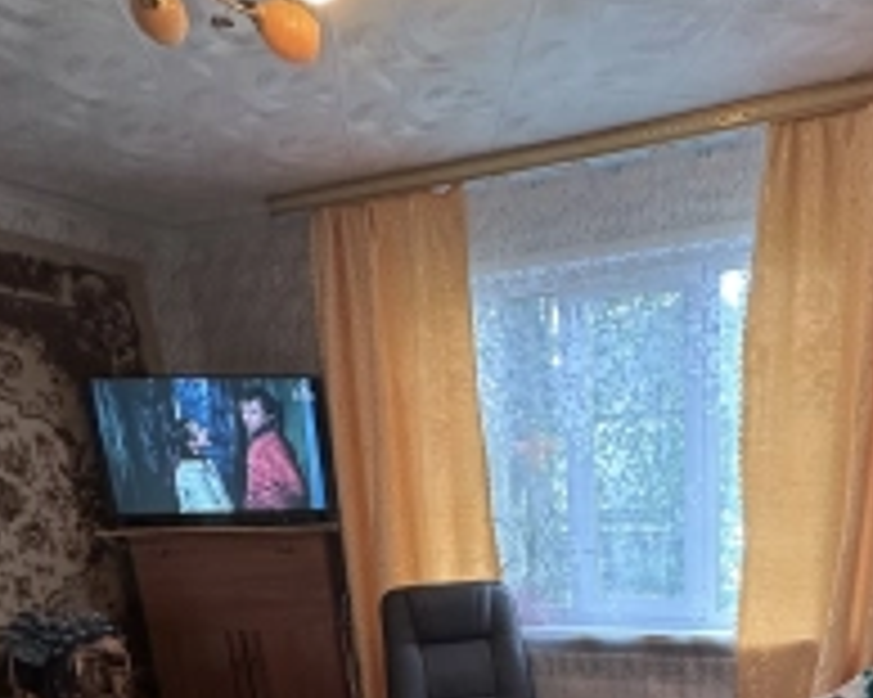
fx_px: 852
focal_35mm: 33
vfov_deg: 36.7
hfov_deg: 52.1
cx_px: 646
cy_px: 788
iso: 200
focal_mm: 2.22
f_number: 2.2
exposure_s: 1/50
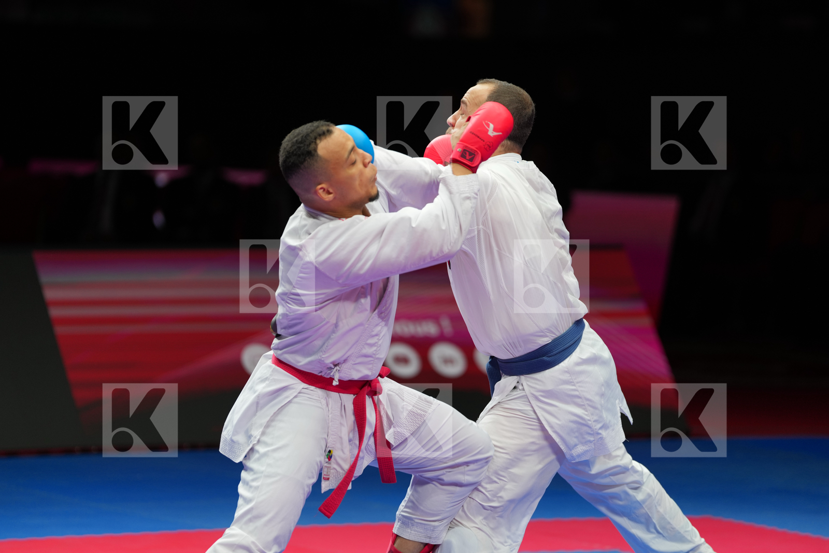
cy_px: 276
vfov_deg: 6.9
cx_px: 414
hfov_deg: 10.3
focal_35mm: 200
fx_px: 4604
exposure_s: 1/1000
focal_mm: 200
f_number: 2.8
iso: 500
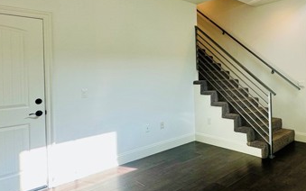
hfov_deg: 64.7
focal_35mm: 28
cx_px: 204
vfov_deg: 44.2
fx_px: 234
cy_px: 73
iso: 64
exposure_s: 1/120
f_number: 2.2
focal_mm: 2.22
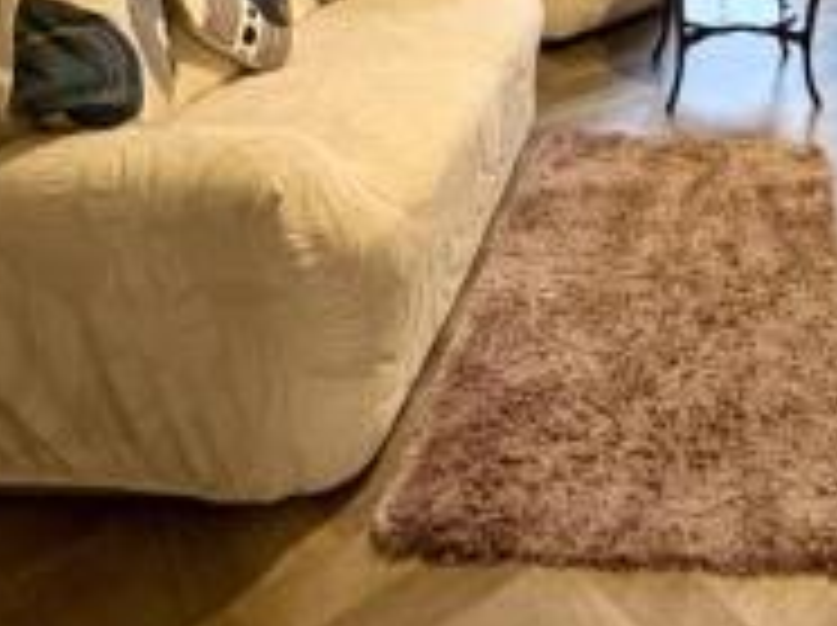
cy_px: -209
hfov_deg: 40.1
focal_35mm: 44
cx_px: 736
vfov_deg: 27.0
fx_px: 1063
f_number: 2.2
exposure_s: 1/50
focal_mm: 2.22
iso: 320
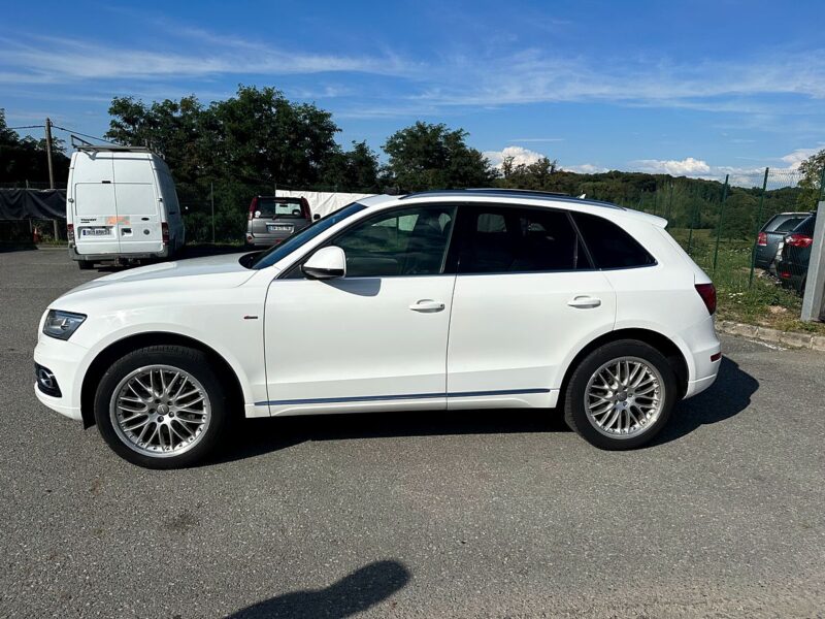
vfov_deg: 56.8
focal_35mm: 24
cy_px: 310
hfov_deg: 71.6
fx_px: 572
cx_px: 412
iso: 80
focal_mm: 6.86
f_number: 1.78
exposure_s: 1/13699
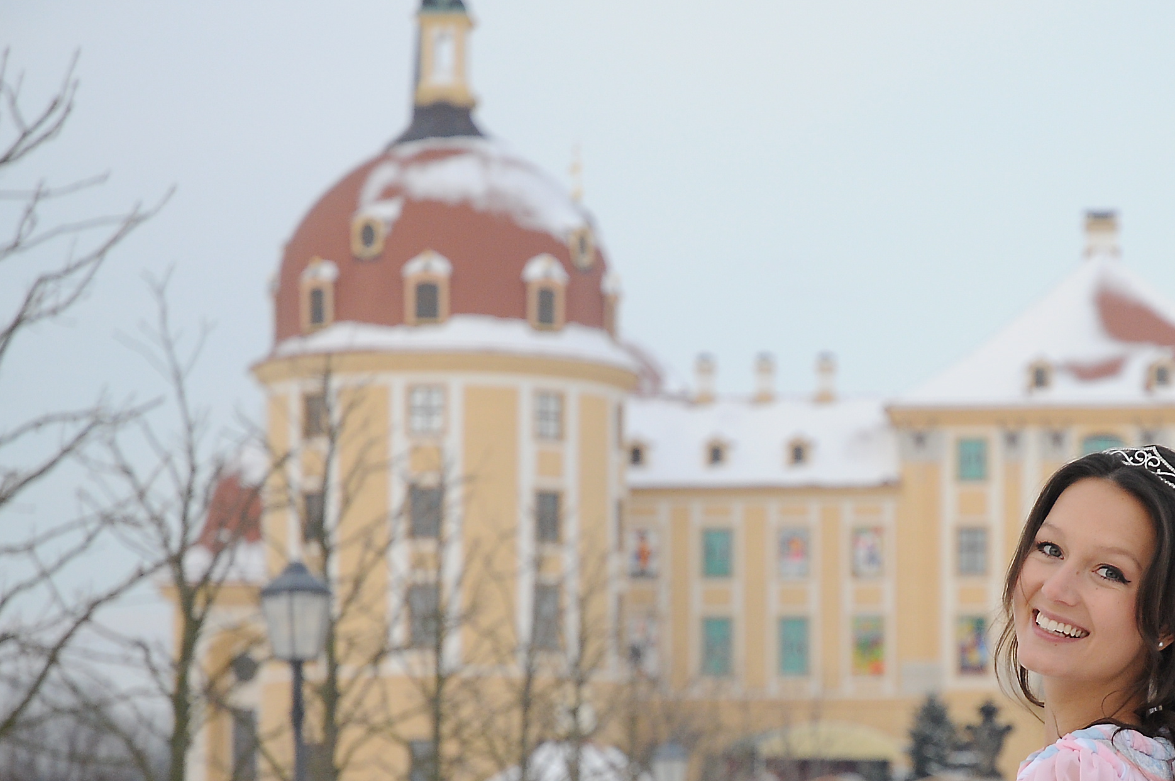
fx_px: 5217
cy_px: 600
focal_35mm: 160
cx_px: 973
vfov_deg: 8.5
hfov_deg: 12.8
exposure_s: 1/640
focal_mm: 62
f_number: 4.5
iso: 500
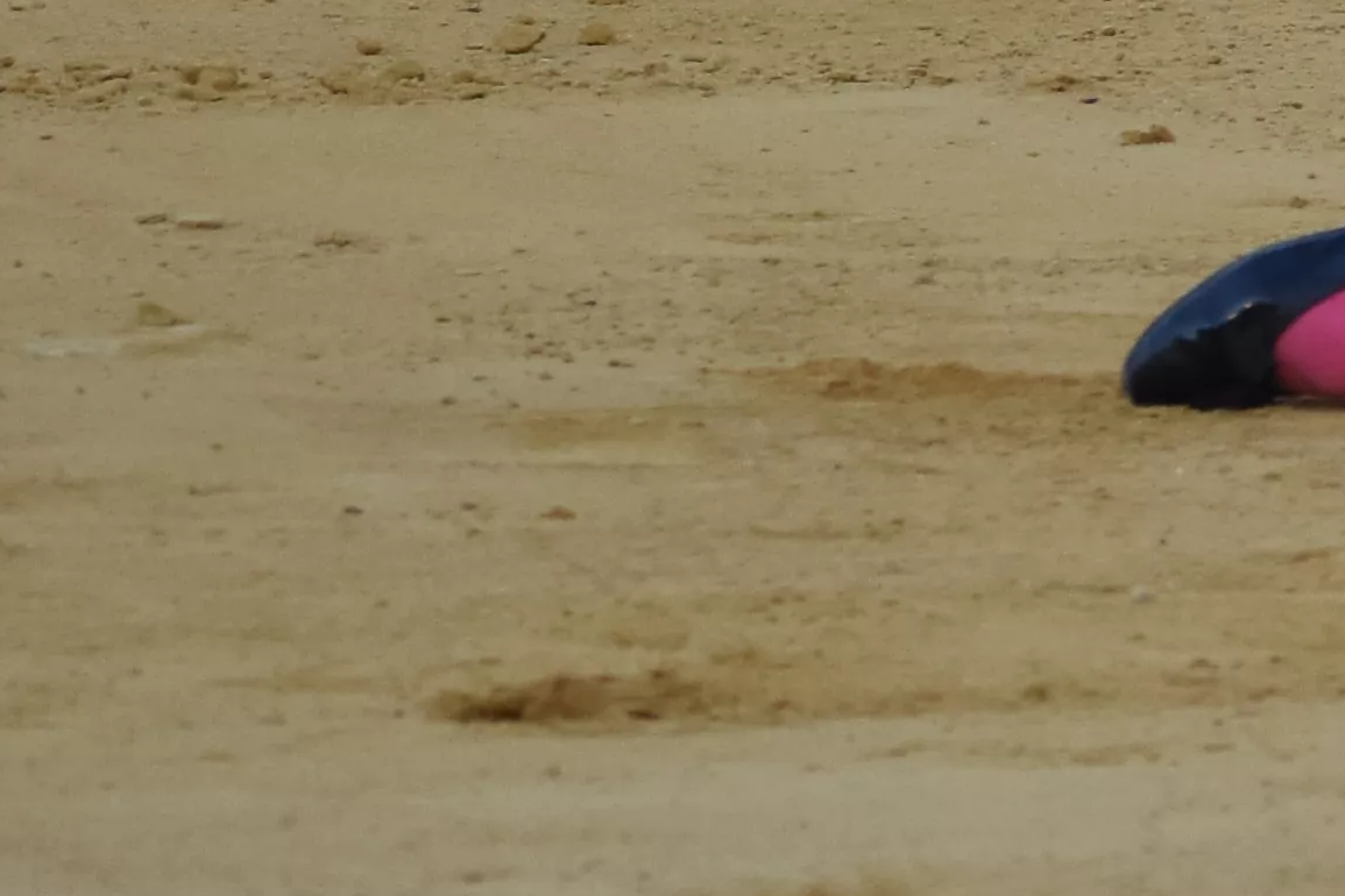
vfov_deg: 1.4
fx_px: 37844
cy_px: -45
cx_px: 2591
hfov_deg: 2.0
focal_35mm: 1013
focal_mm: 130
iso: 800
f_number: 4.8
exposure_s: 1/400
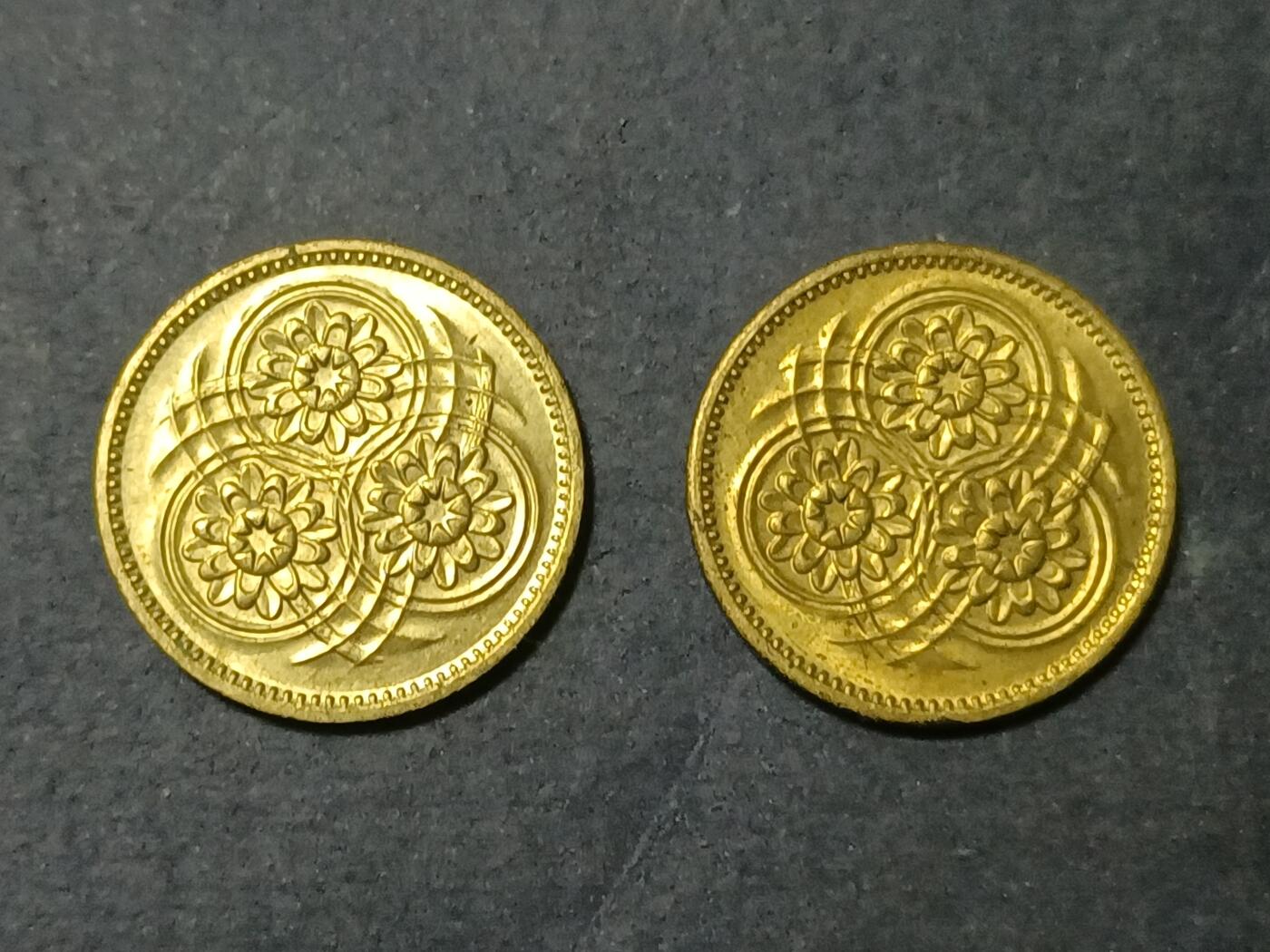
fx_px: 2935
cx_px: 635
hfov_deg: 24.4
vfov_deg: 18.4
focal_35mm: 80
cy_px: 476
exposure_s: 1/30
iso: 680
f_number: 1.8
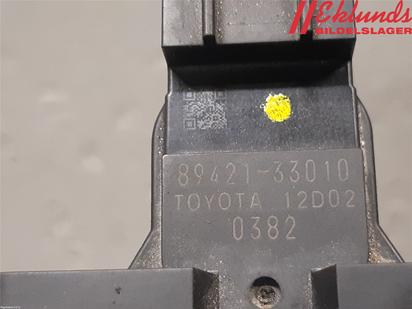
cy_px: 154
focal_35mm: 26
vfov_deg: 53.1
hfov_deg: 67.3
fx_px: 309
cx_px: 206
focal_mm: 3.93
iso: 320
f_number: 1.7
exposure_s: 1/50
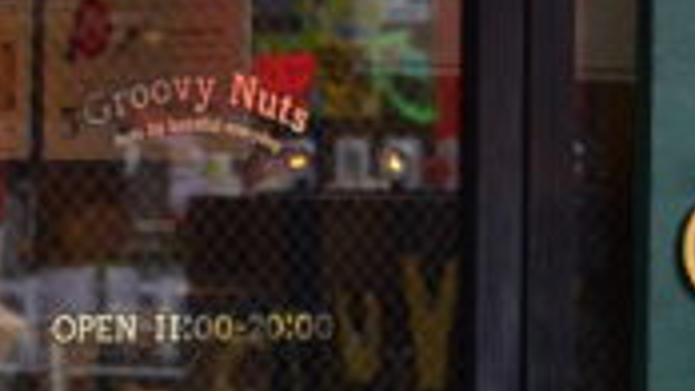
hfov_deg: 6.5
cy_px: 247
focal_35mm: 322
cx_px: 1422
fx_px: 5937
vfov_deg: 3.8
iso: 1000
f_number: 4
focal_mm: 35
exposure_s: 1/500
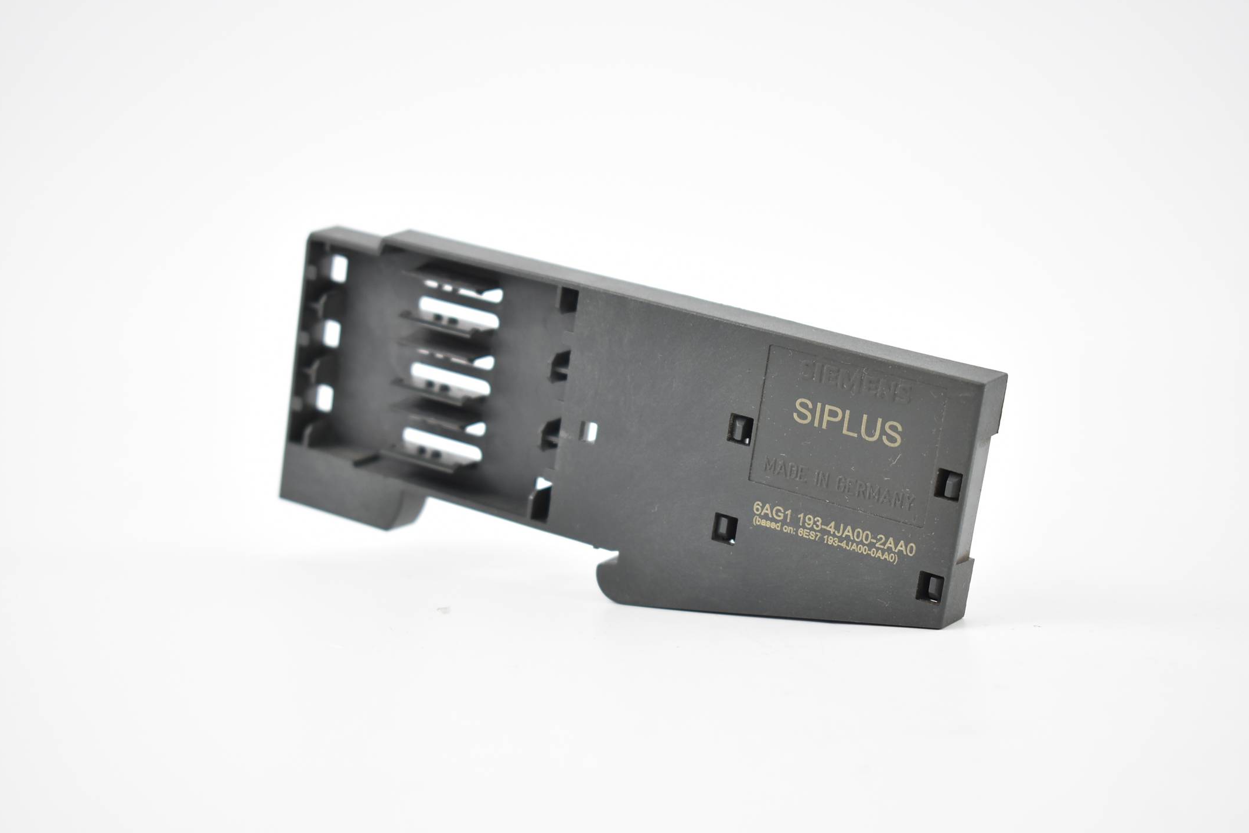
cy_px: 421
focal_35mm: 73
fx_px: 2532
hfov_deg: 27.7
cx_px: 630
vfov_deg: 18.7
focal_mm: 48
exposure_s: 1/80
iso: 450
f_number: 5.3
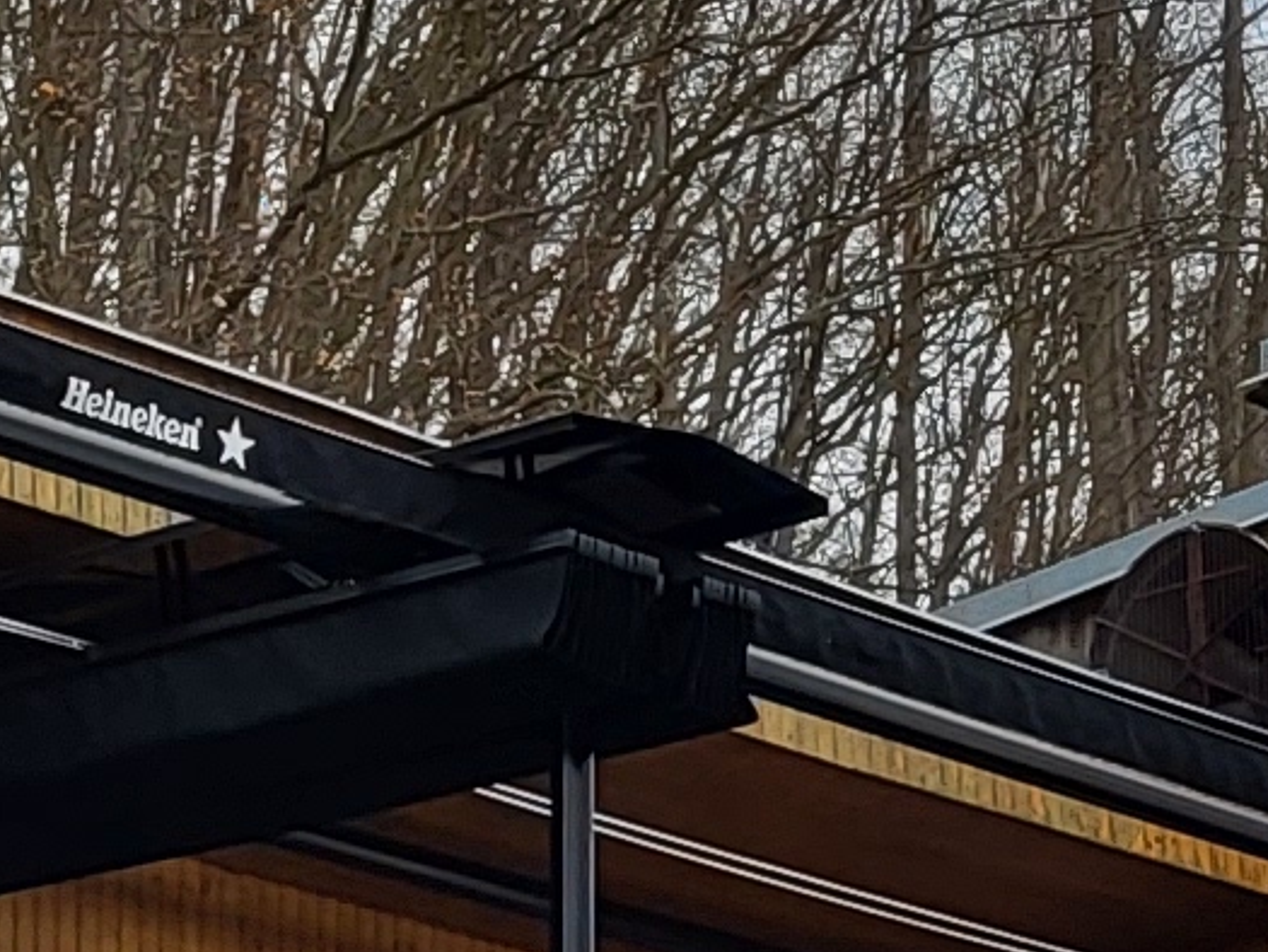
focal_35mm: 198
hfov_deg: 9.9
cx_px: 1379
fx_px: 7254
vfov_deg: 7.2
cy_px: 2049
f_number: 1.8
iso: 40
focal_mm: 5.4
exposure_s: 1/290
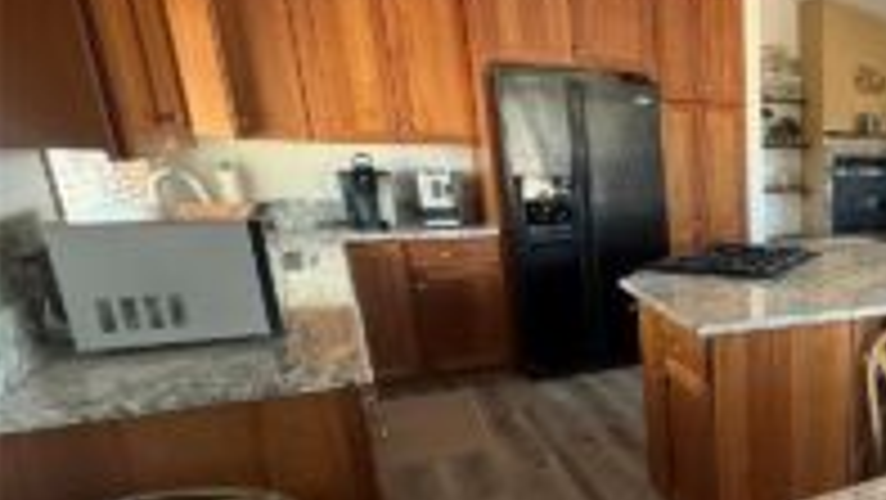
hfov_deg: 50.1
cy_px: 356
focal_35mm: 31
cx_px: 895
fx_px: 729
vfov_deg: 37.2
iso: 400
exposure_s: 1/60
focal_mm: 2.22
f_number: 2.2
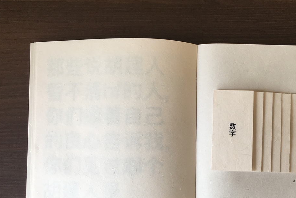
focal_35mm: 42
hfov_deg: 45.7
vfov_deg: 31.3
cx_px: 197
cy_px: 152
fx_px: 345
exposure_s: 1/50
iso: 32
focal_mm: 4.15
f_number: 2.2
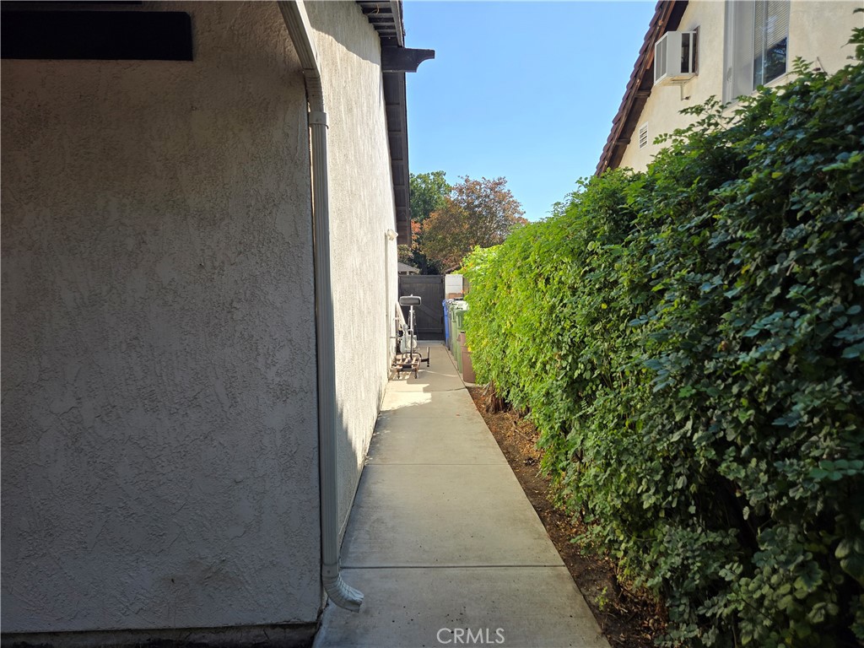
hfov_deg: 73.9
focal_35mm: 23
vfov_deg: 58.9
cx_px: 432
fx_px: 574
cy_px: 324
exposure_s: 1/1406
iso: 25
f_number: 1.8
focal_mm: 5.4
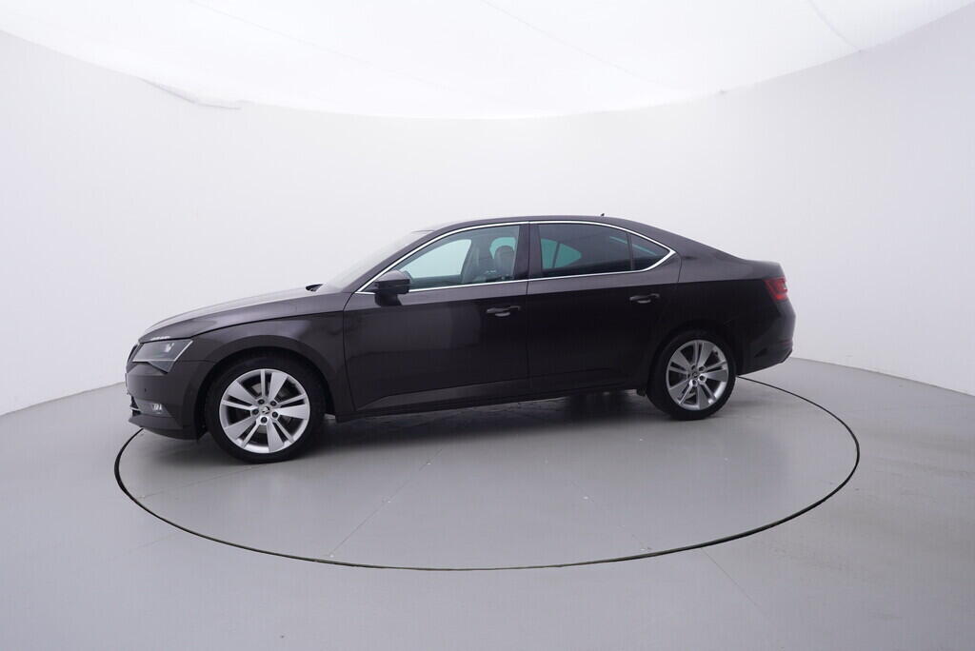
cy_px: 326
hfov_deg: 77.3
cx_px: 488
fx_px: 610
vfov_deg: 56.2
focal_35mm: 22
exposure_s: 1/80
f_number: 5
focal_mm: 15
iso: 200
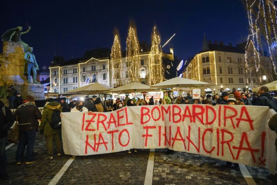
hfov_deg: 84.0
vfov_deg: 62.0
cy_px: 92
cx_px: 138
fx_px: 154
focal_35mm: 20
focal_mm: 13
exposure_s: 1/100
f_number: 1.8
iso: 3200
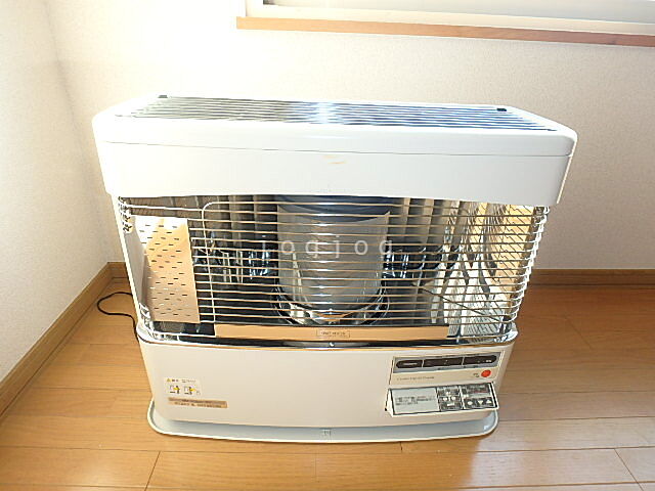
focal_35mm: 21
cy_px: 246
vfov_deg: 63.4
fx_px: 397
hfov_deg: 79.0
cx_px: 328
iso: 125
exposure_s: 1/80
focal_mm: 3.7
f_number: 3.5
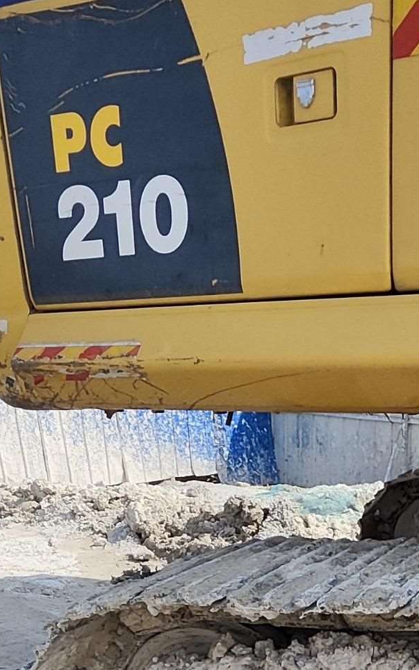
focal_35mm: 45
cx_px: 383
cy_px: 699
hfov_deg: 27.5
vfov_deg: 38.4
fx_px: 822
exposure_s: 1/2000
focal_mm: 1.65
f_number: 2.2
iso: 71
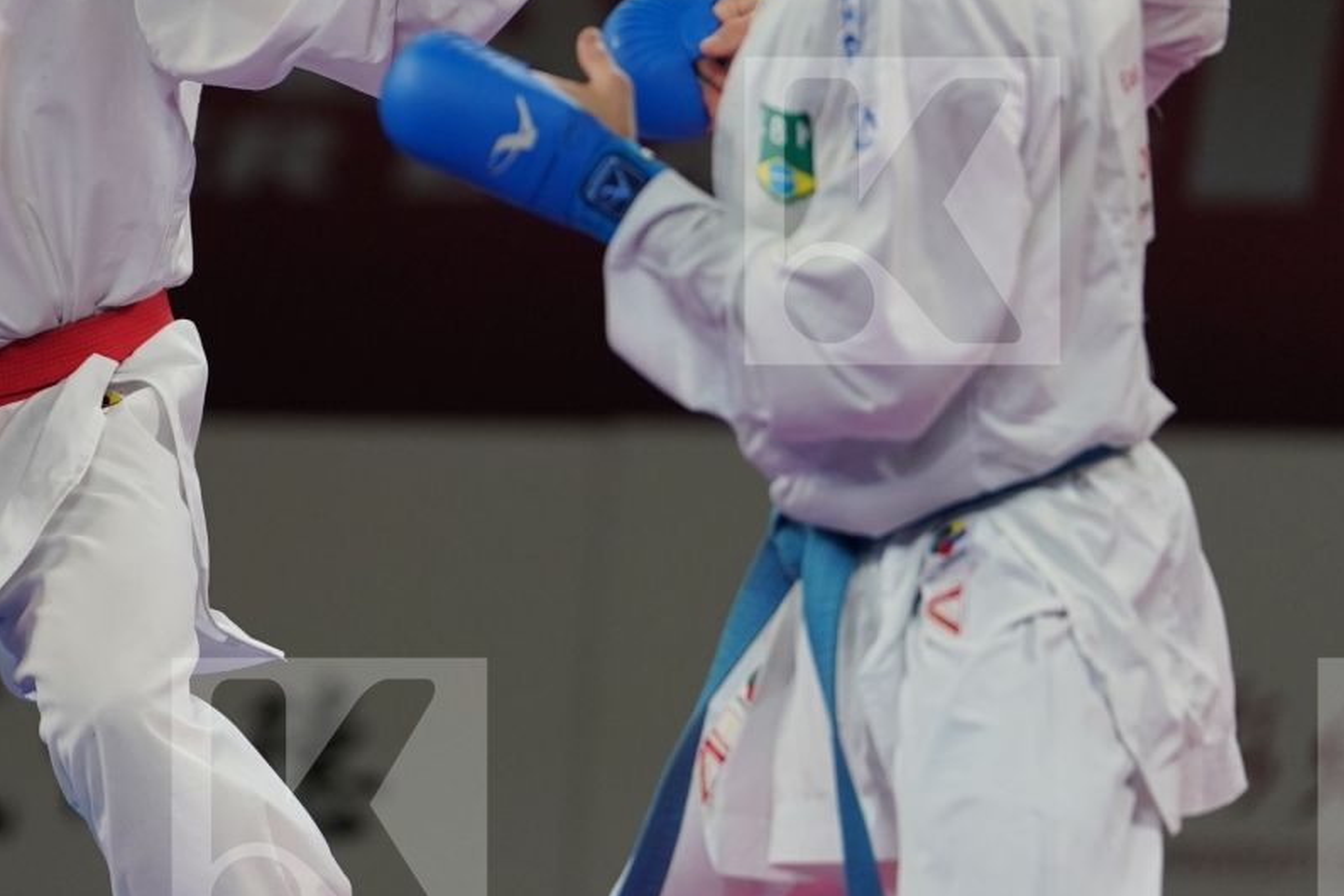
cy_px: 211
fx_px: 16911
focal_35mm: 453
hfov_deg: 4.5
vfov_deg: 3.0
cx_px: 330
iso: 1000
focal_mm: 200
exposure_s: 1/1000
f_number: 2.8
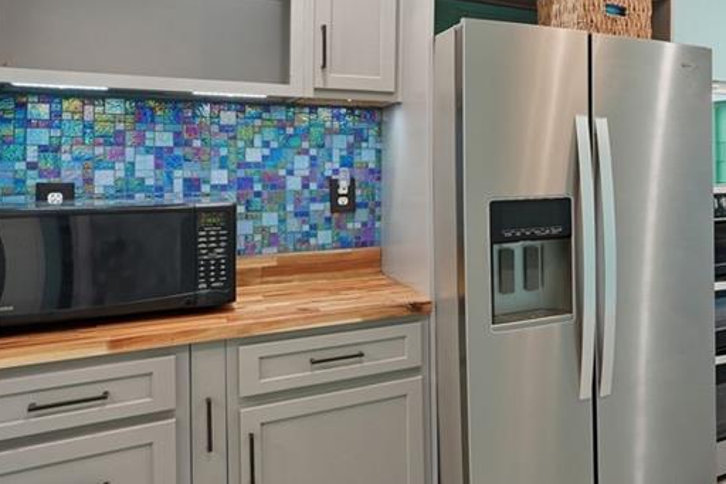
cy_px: 163
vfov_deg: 40.6
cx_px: 720
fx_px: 645
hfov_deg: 48.7
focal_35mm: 32
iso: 400
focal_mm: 16
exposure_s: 1/30
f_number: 9
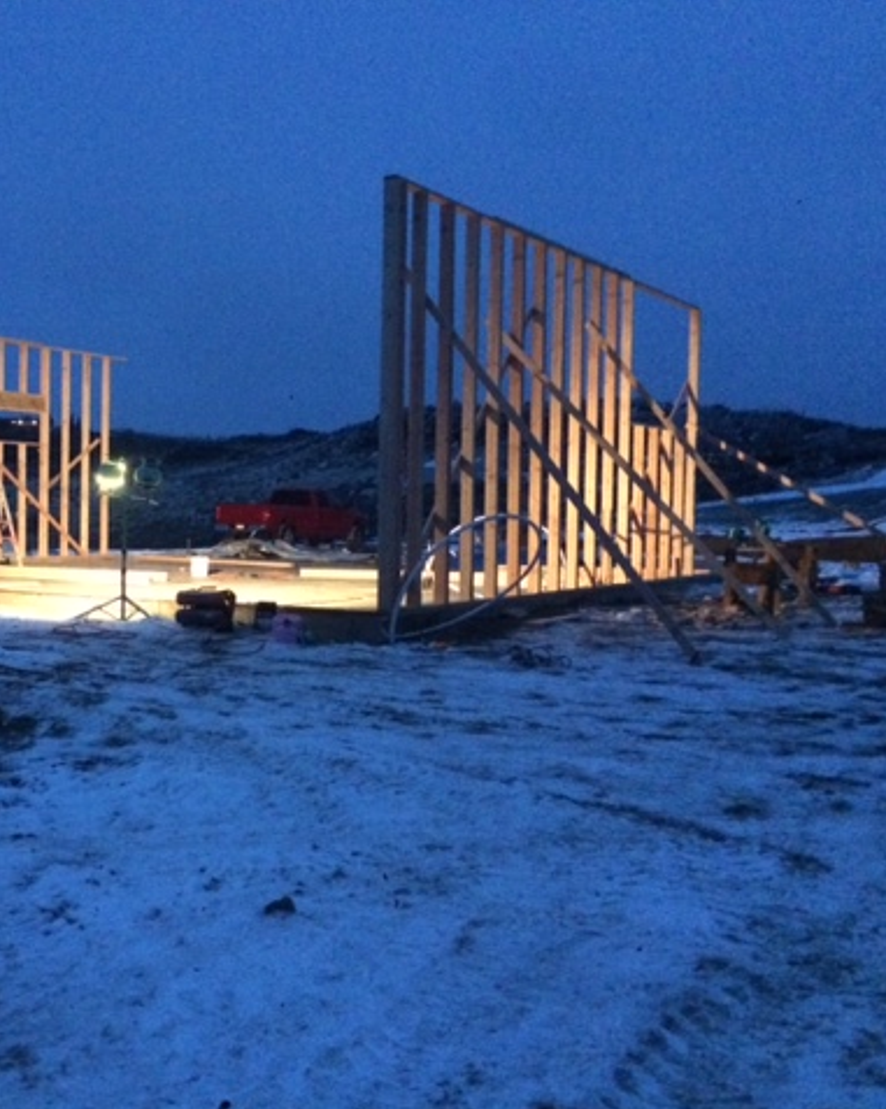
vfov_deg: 48.0
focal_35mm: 38
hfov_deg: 38.1
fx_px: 1247
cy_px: 556
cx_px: 221
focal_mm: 4.15
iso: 640
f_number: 2.2
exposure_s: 1/15
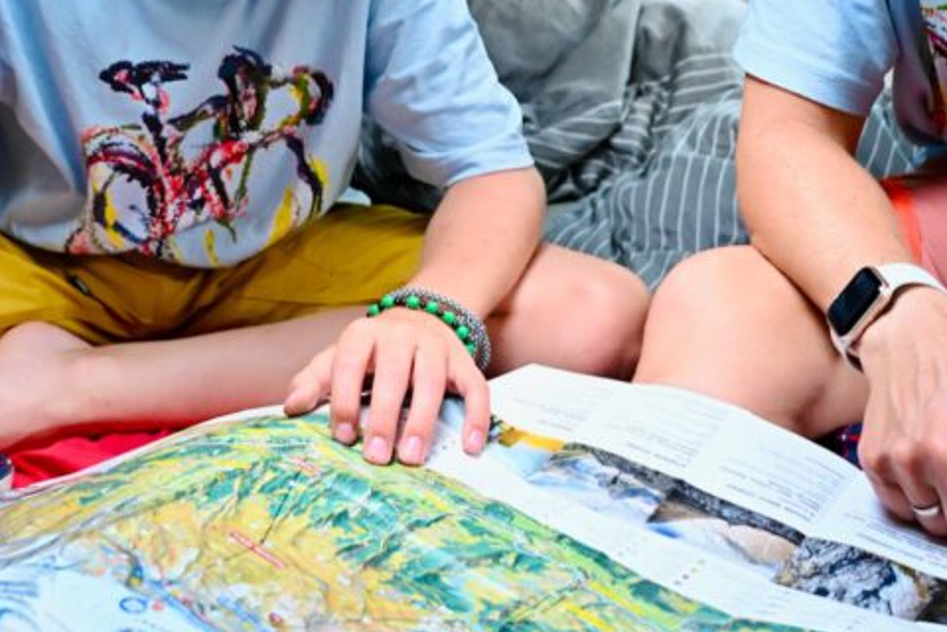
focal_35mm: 55
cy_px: 275
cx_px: 563
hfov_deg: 36.1
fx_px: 1447
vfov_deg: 24.6
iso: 3200
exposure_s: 1/60
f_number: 4
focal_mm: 24
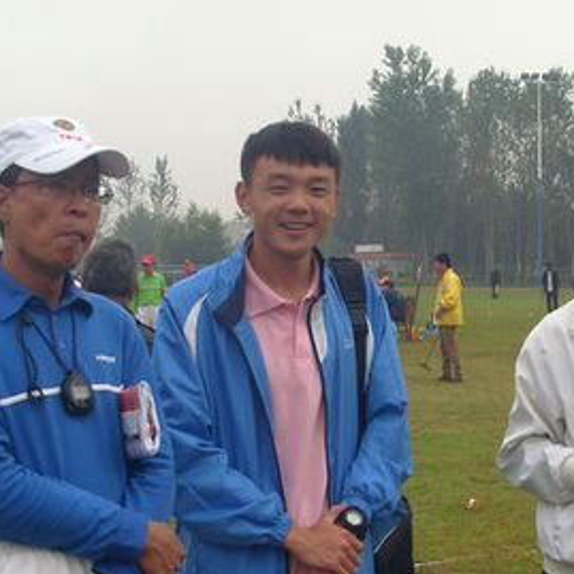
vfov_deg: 24.2
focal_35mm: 71
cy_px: 393
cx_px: 331
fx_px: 1332
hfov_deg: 24.3
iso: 80
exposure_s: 1/250
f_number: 3.5
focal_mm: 6
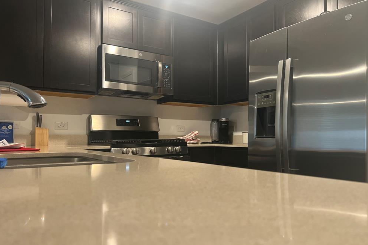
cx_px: 184
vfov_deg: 46.4
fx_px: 286
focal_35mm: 28
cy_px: 130
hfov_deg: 65.5
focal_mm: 5.7
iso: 320
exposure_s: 1/60
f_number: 1.5
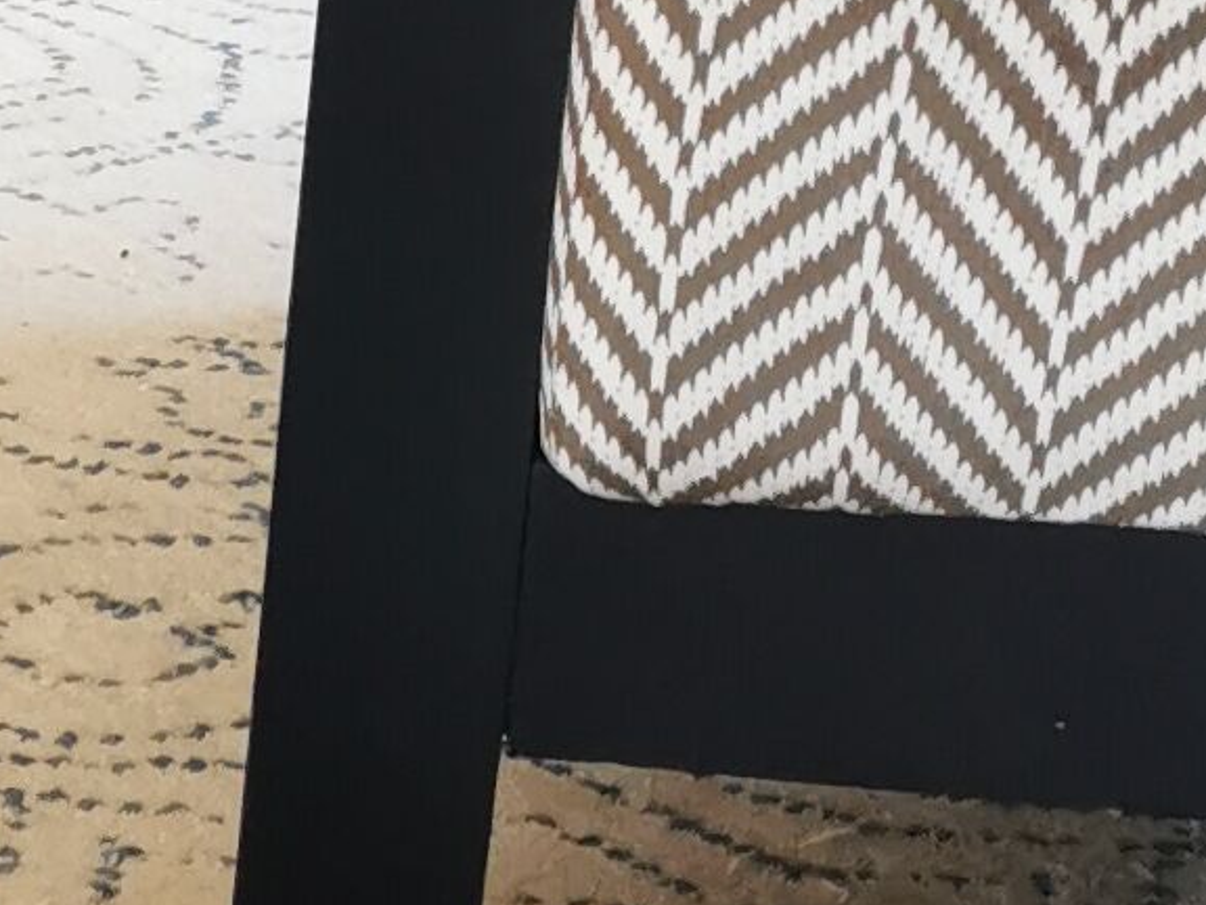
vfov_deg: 8.7
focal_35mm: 171
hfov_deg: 10.9
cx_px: -907
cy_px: 526
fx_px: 5958
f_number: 1.6
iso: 200
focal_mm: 5.56
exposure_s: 1/50
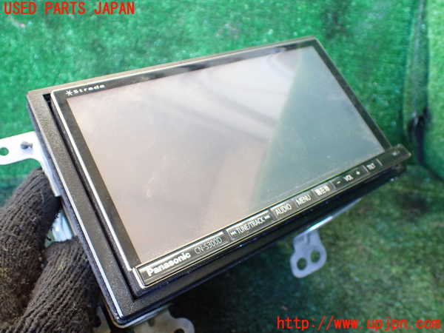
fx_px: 385
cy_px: 166
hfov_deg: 60.0
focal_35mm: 30
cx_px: 222
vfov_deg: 46.8
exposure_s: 1/100
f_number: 2.3
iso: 800
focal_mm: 5.4
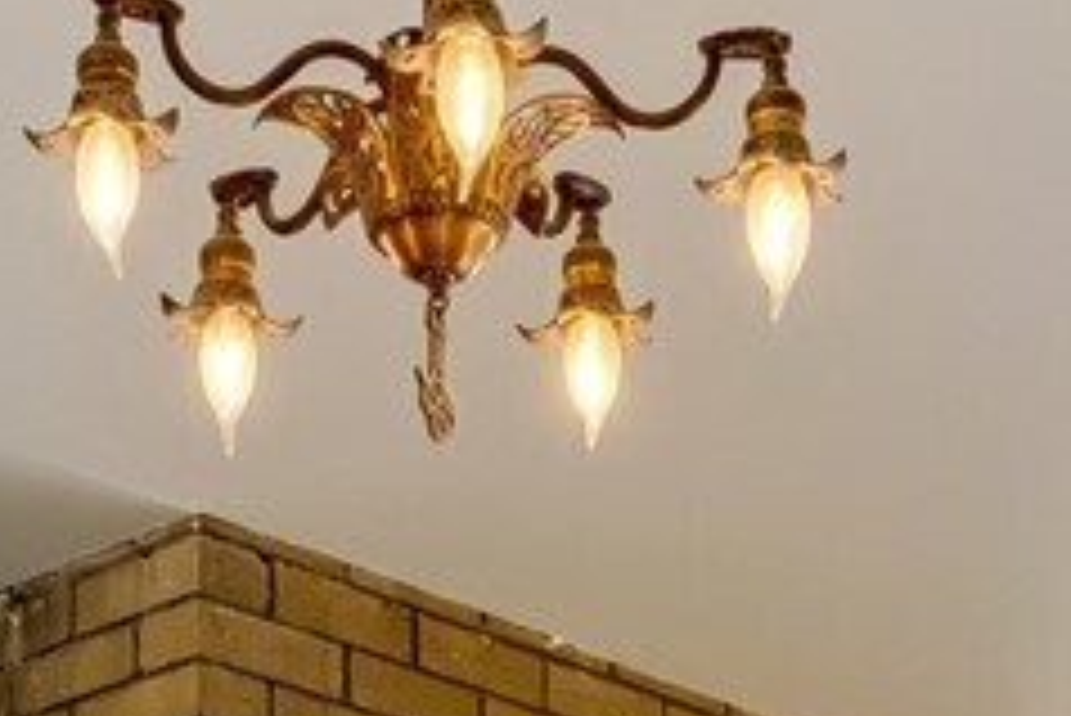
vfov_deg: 10.1
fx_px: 3393
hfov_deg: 17.9
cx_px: 459
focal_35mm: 114
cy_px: 1851
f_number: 9
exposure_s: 1/1600
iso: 400
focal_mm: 16
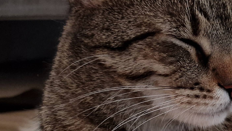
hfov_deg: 27.3
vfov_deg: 16.8
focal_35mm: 71
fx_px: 437
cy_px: 118
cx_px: 253
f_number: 1.8
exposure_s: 1/14
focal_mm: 6.4
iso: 500
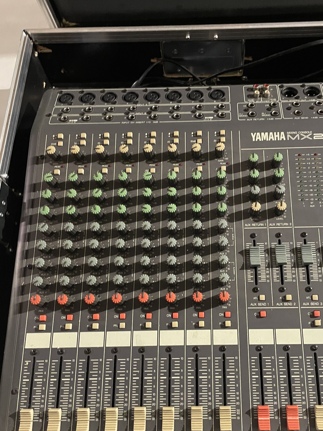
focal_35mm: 34
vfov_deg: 53.9
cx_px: 204
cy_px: 230
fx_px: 423
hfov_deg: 41.5
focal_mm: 4.2
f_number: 1.6
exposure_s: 1/25
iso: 640
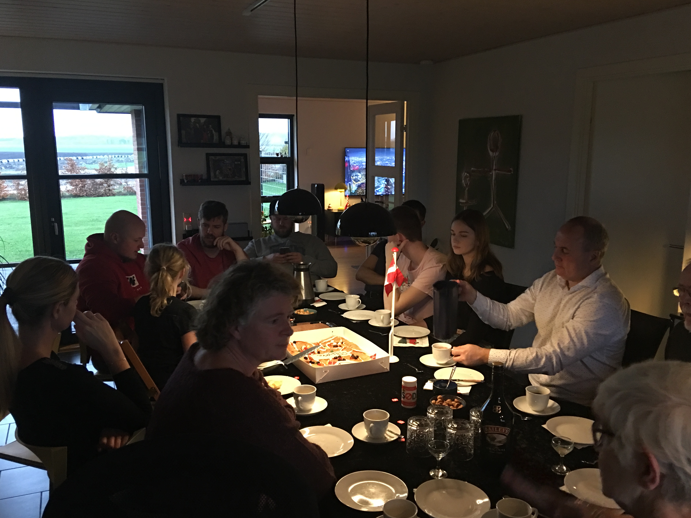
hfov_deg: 58.3
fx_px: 619
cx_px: 357
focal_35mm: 31
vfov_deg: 45.4
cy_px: 268
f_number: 2.2
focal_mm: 4.15
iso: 125
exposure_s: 1/8
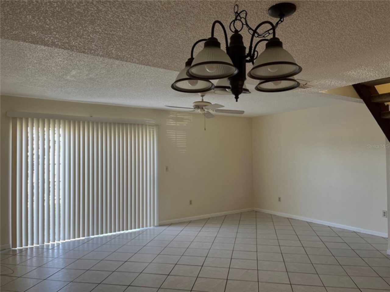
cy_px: 146
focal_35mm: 26
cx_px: 195
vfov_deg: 53.1
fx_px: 293
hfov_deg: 67.3
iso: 80
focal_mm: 5.1
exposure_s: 1/60
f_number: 1.6
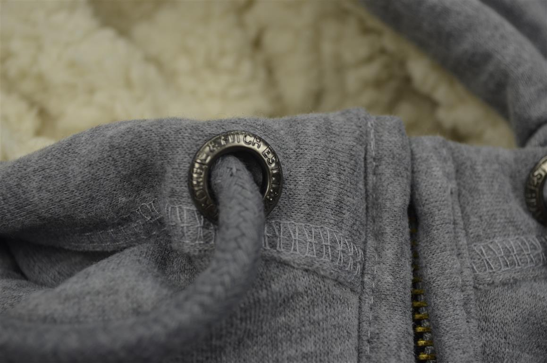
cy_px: 182
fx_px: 796
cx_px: 274
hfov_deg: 37.9
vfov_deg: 25.6
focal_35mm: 52
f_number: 5
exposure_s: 1/60
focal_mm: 35
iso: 450
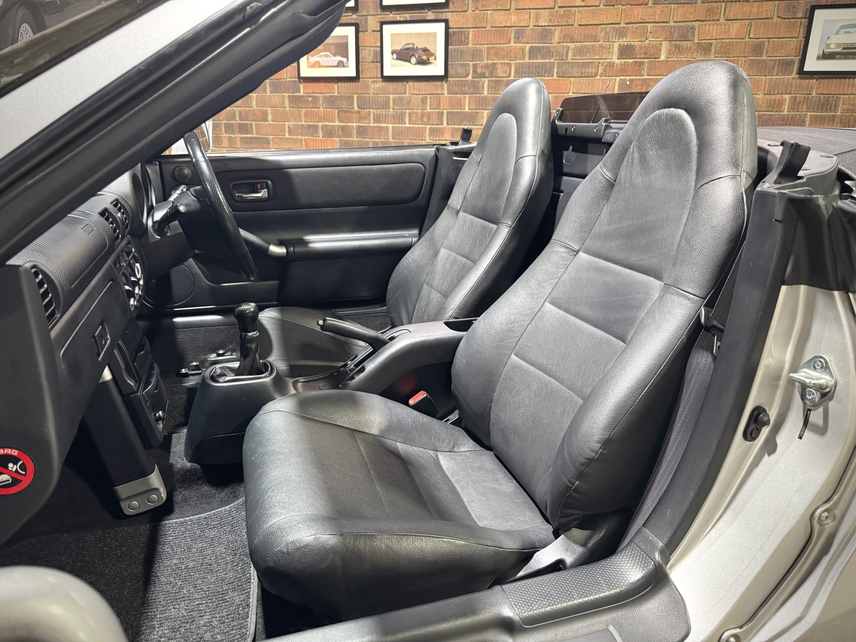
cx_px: 428
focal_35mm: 24
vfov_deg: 56.8
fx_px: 593
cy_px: 321
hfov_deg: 71.6
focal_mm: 6.76
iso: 640
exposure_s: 1/33
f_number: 1.78
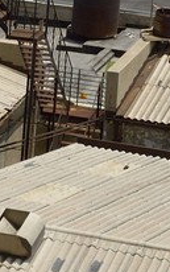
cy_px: 184
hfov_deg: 4.2
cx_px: -424
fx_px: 2228
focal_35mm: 301
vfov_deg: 7.0
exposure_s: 1/250
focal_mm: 38
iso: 200
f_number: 16
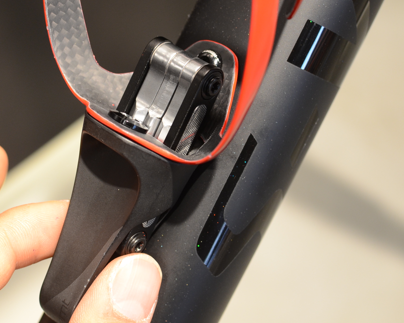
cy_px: 155
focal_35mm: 85
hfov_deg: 22.5
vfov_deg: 18.1
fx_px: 1014
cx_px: 140
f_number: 5.6
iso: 640
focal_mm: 35
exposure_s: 1/50
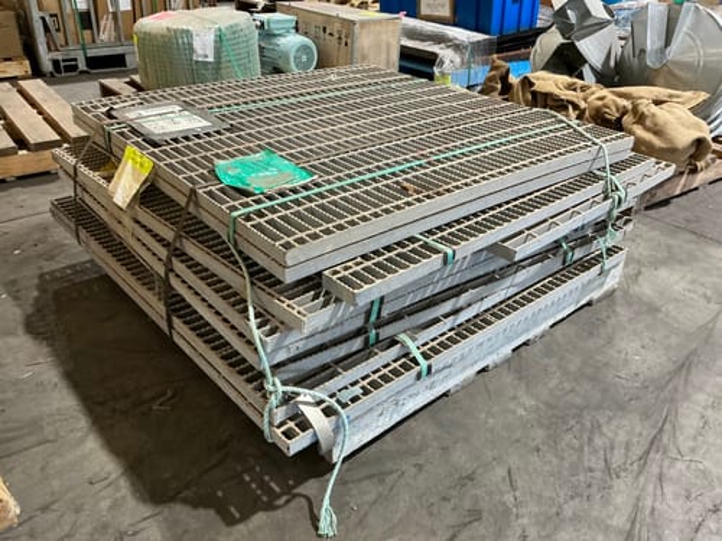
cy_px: 270
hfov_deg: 63.4
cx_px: 361
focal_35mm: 28
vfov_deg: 49.7
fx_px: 584
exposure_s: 1/50
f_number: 1.8
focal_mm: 3
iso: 160
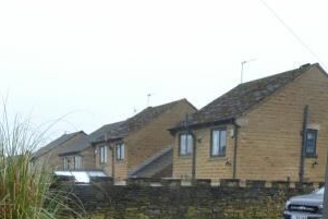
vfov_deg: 23.7
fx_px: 465
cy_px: 276
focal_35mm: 51
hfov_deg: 38.8
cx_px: 145
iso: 400
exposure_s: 1/100
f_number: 5
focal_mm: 10
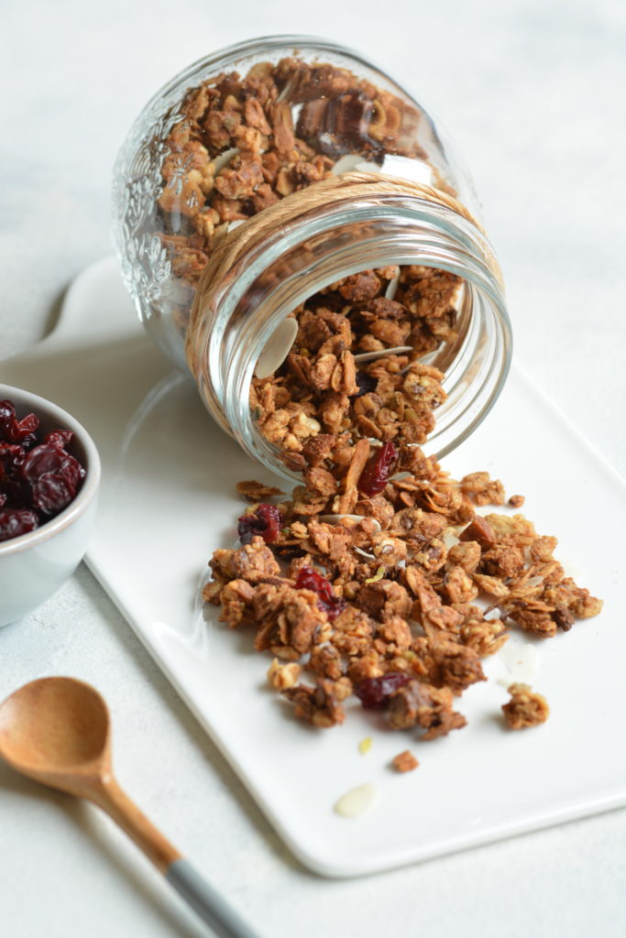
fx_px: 4106
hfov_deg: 8.7
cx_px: 313
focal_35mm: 158
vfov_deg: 13.0
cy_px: 469
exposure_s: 1/40
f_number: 7.1
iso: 200
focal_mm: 105
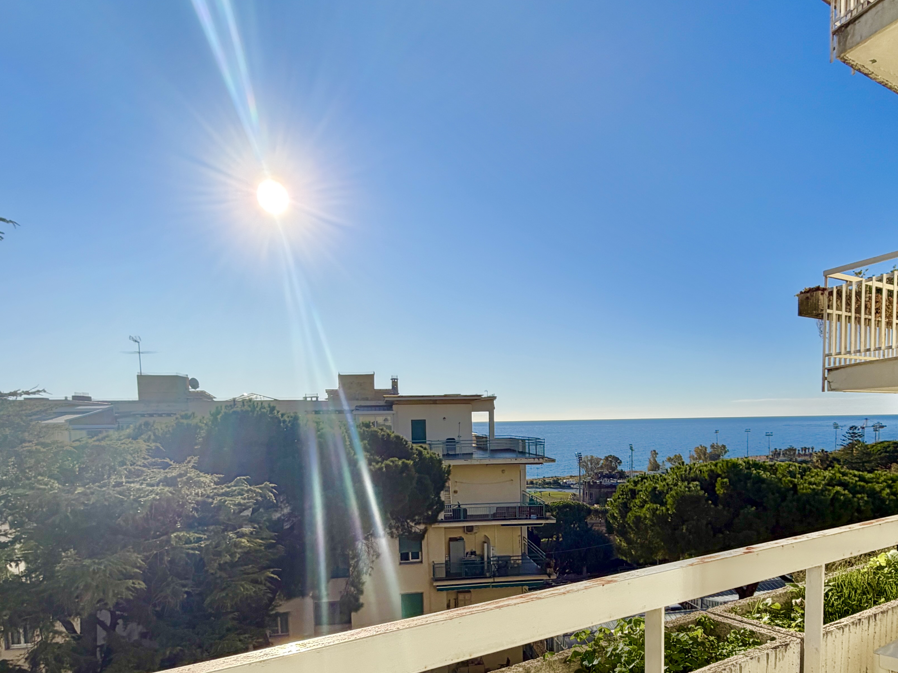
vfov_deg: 53.3
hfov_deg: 69.2
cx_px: 500
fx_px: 649
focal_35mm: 25
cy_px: 472
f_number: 2.2
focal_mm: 2.22
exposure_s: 1/2024
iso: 25
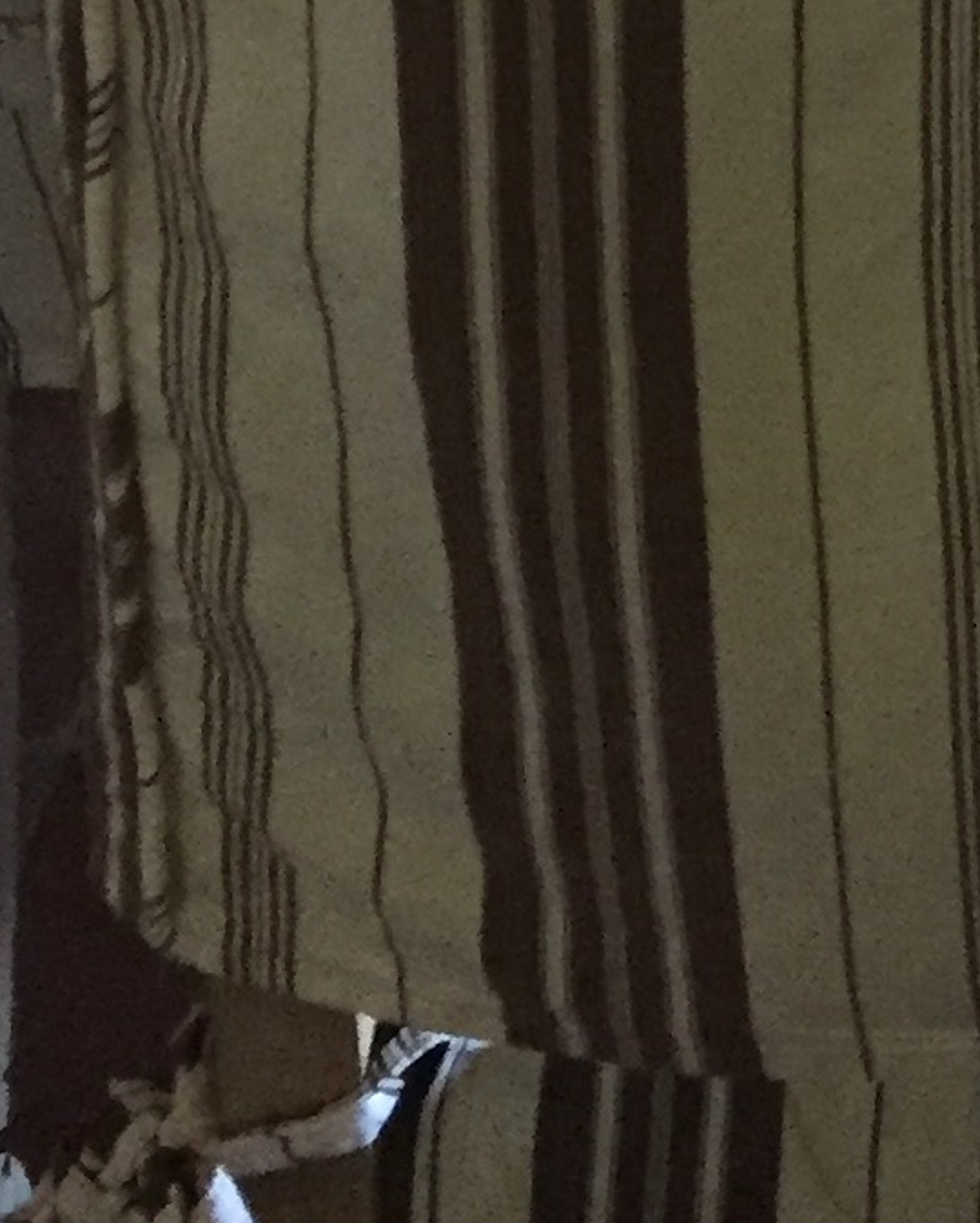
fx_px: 4962
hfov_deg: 11.0
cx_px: 1347
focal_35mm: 137
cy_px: -1394
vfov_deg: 12.1
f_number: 2.2
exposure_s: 1/25
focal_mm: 4.15
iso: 250
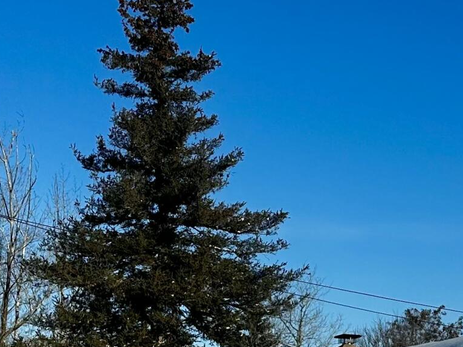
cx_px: 327
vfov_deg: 15.5
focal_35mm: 94
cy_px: 337
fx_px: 1257
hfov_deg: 20.8
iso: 80
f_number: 1.78
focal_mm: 6.86
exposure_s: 1/6623
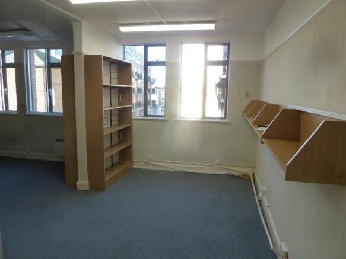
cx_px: 173
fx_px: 250
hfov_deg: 69.4
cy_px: 130
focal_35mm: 25
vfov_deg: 54.9
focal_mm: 4.1
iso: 125
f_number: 3.3
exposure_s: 1/40
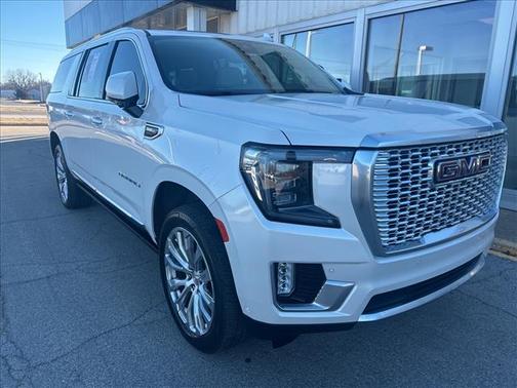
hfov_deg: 67.3
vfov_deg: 53.1
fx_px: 388
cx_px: 258
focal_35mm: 26
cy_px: 194
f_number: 1.5
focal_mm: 5.7
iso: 50
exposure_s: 1/1112
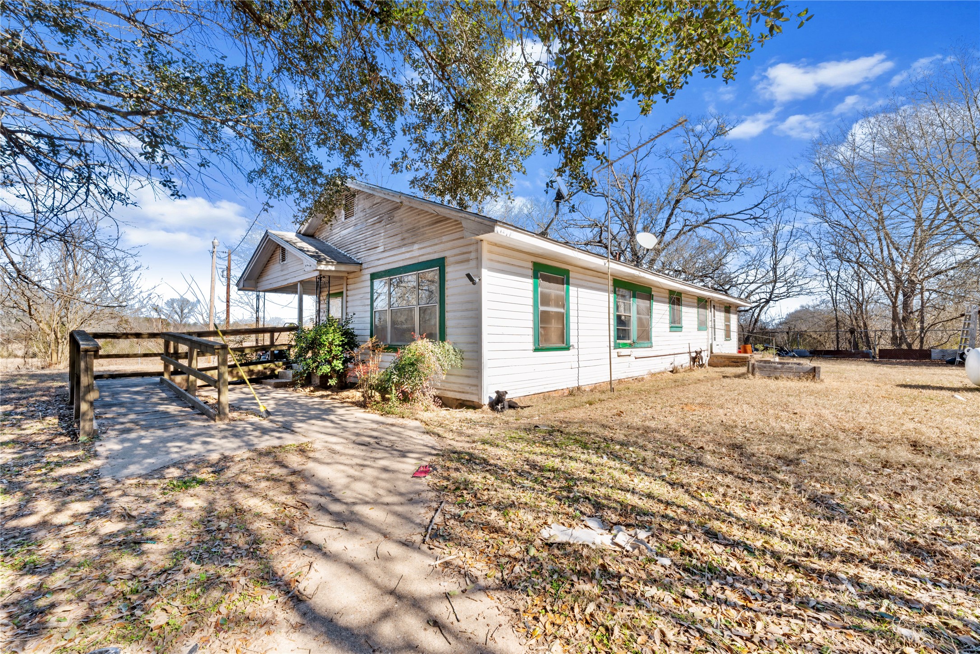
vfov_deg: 81.2
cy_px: 327
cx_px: 490
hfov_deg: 104.3
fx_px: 381
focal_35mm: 14
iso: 50
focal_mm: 14
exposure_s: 1/6
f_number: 16
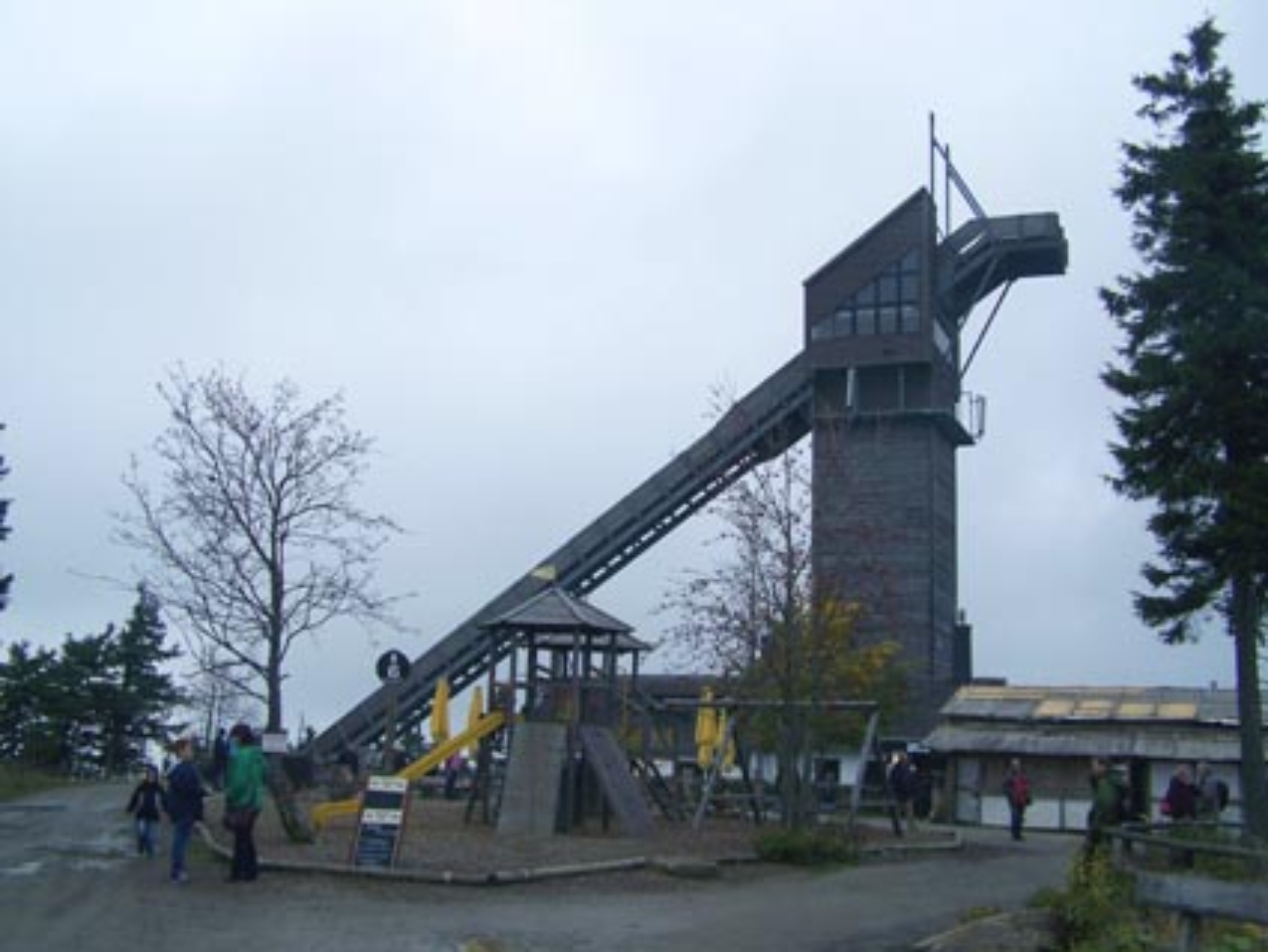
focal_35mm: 38
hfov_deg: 49.0
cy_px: 476
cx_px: 634
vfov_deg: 37.7
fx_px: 1392
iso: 64
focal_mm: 6.3
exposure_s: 1/250
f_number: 4
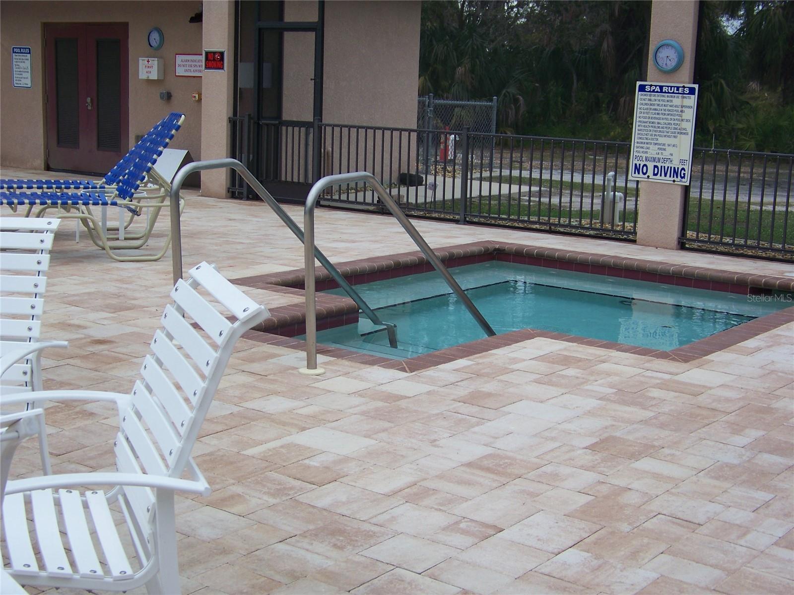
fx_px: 1262
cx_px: 397
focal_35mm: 55
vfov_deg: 26.6
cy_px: 298
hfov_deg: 34.9
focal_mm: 9.36
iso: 64
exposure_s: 1/50
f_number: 3.2
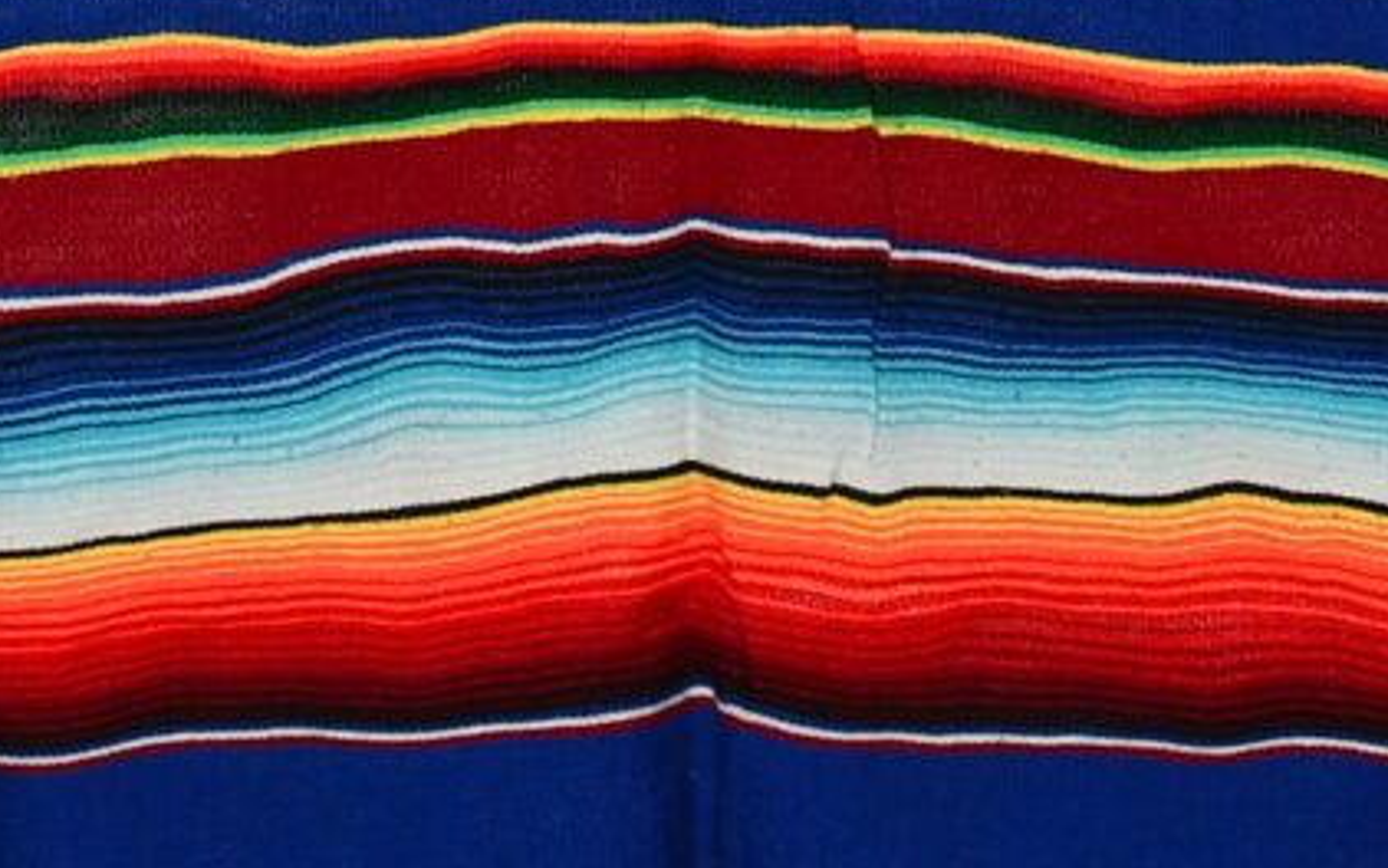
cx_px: 500
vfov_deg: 5.9
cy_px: -1452
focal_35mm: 210
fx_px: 7946
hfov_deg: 10.0
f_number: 5.6
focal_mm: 23
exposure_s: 1/50
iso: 200
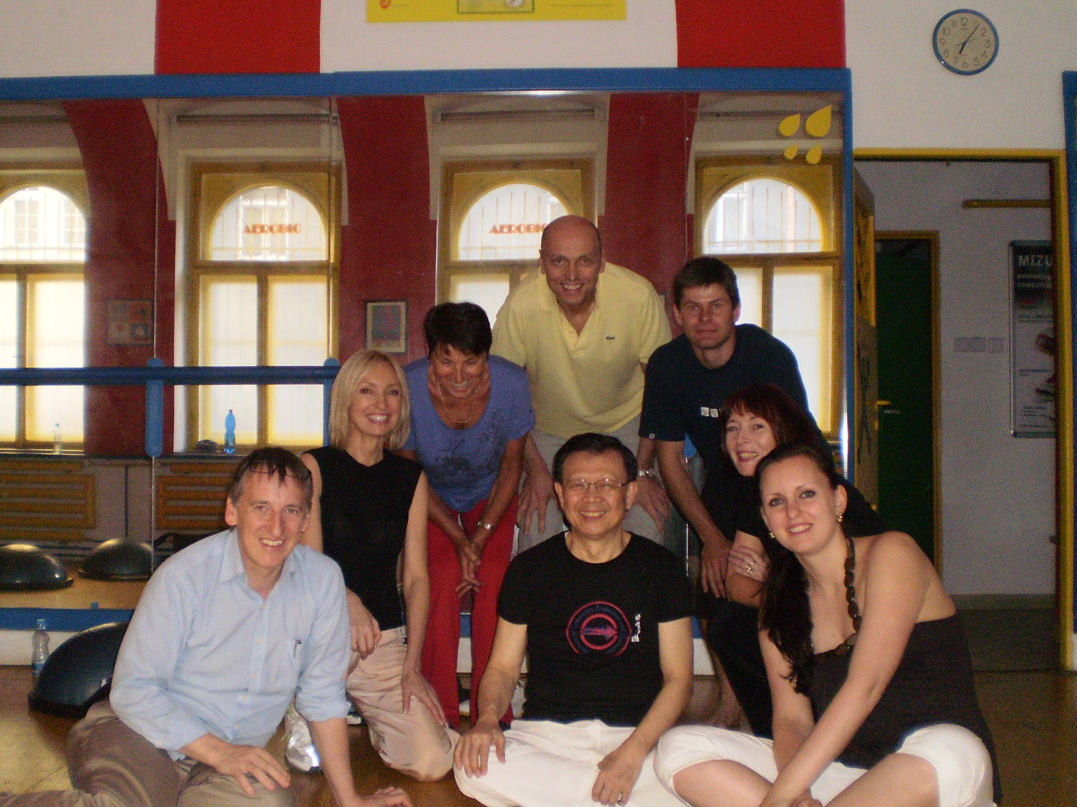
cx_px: 504
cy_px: 408
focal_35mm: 43
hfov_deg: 43.8
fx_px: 1338
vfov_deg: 33.6
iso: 250
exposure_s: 1/30
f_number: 3.1
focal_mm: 6.3
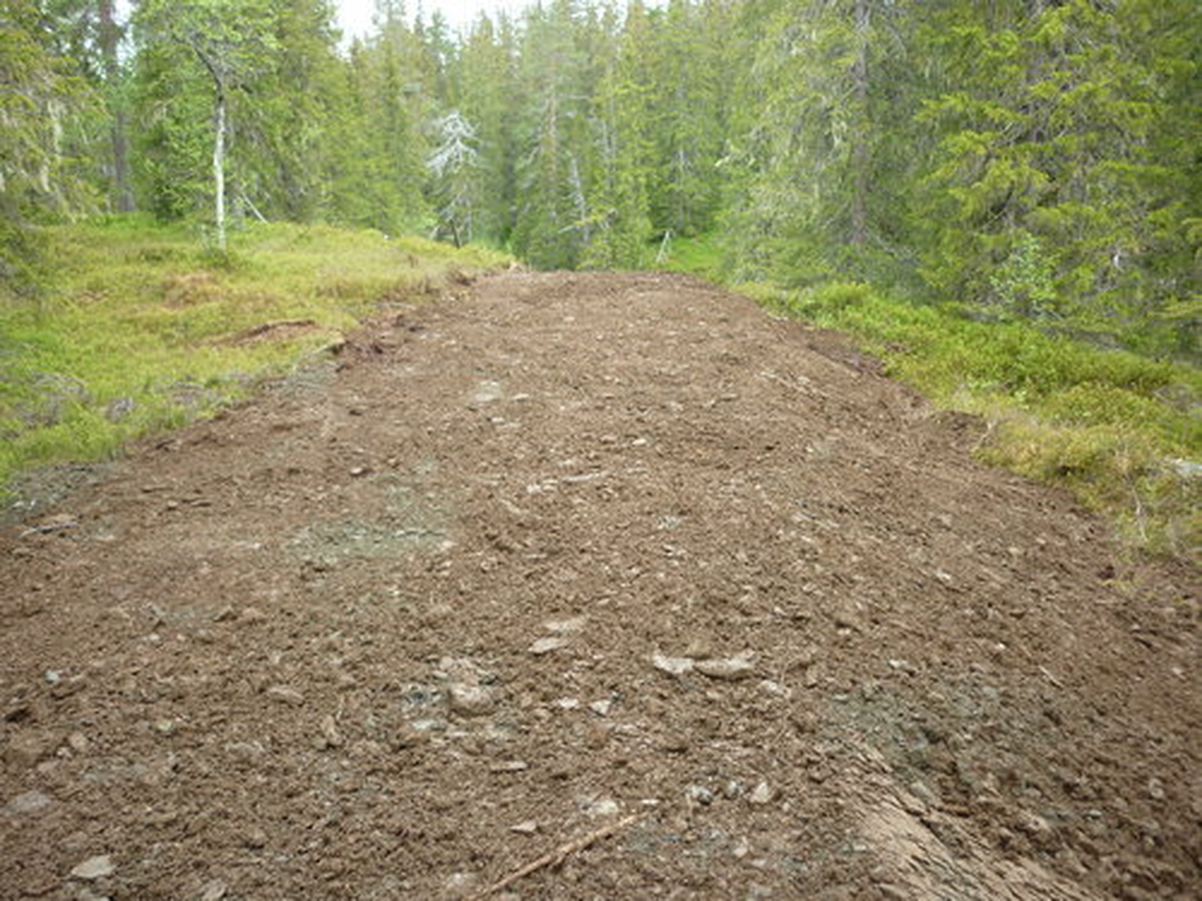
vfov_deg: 42.9
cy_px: 450
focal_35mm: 33
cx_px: 601
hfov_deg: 55.4
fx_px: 1146
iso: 80
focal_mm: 5.5
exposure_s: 1/100
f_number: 2.8
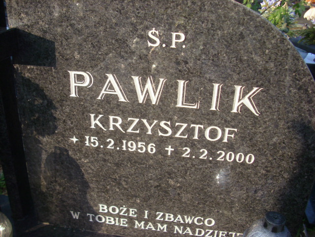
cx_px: 158
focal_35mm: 37
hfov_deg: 50.1
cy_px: 118
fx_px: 337
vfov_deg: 38.7
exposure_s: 1/200
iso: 50
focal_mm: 6.2
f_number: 2.8
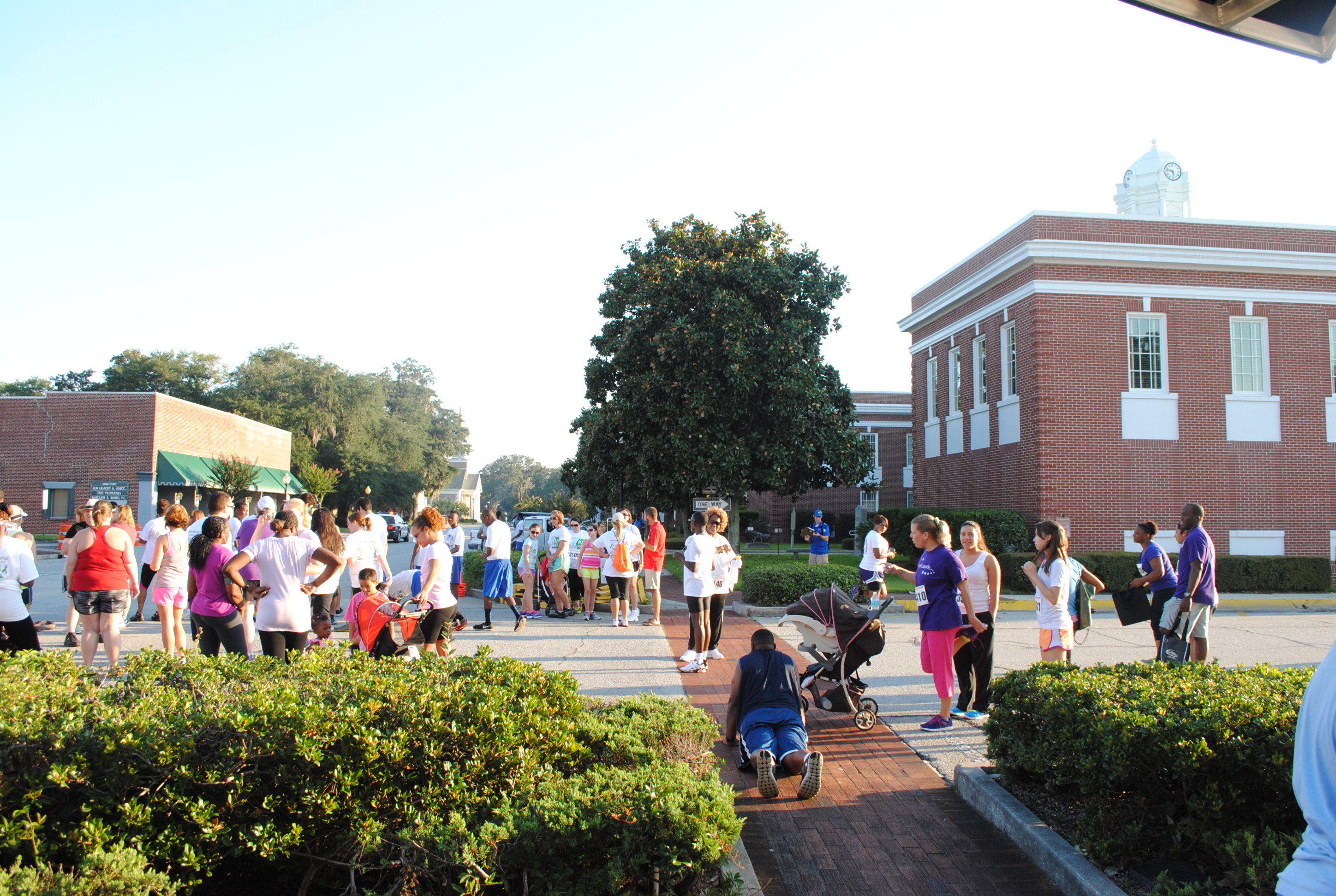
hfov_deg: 67.3
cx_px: 668
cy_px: 448
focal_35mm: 27
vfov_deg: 48.1
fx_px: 1004
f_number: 7.1
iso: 400
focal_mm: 18
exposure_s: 1/200
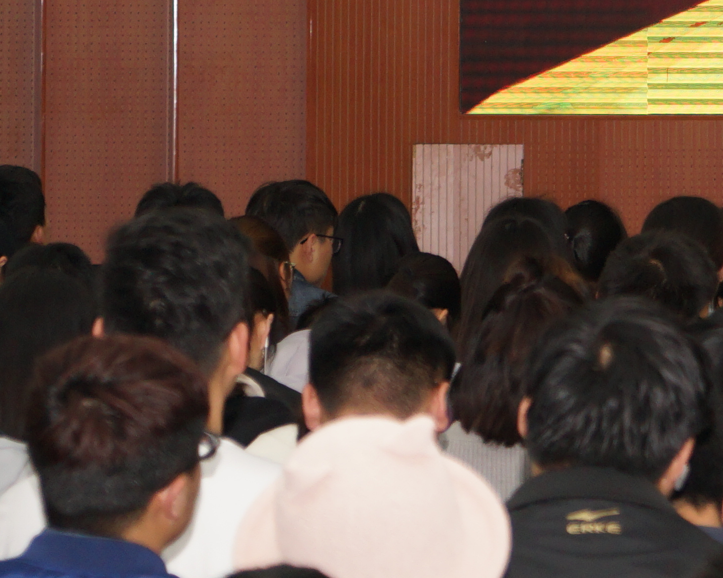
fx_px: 5692
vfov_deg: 5.8
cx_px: 1284
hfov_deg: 7.1
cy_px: -204
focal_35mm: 266
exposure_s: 1/160
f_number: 4
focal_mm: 56
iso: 800
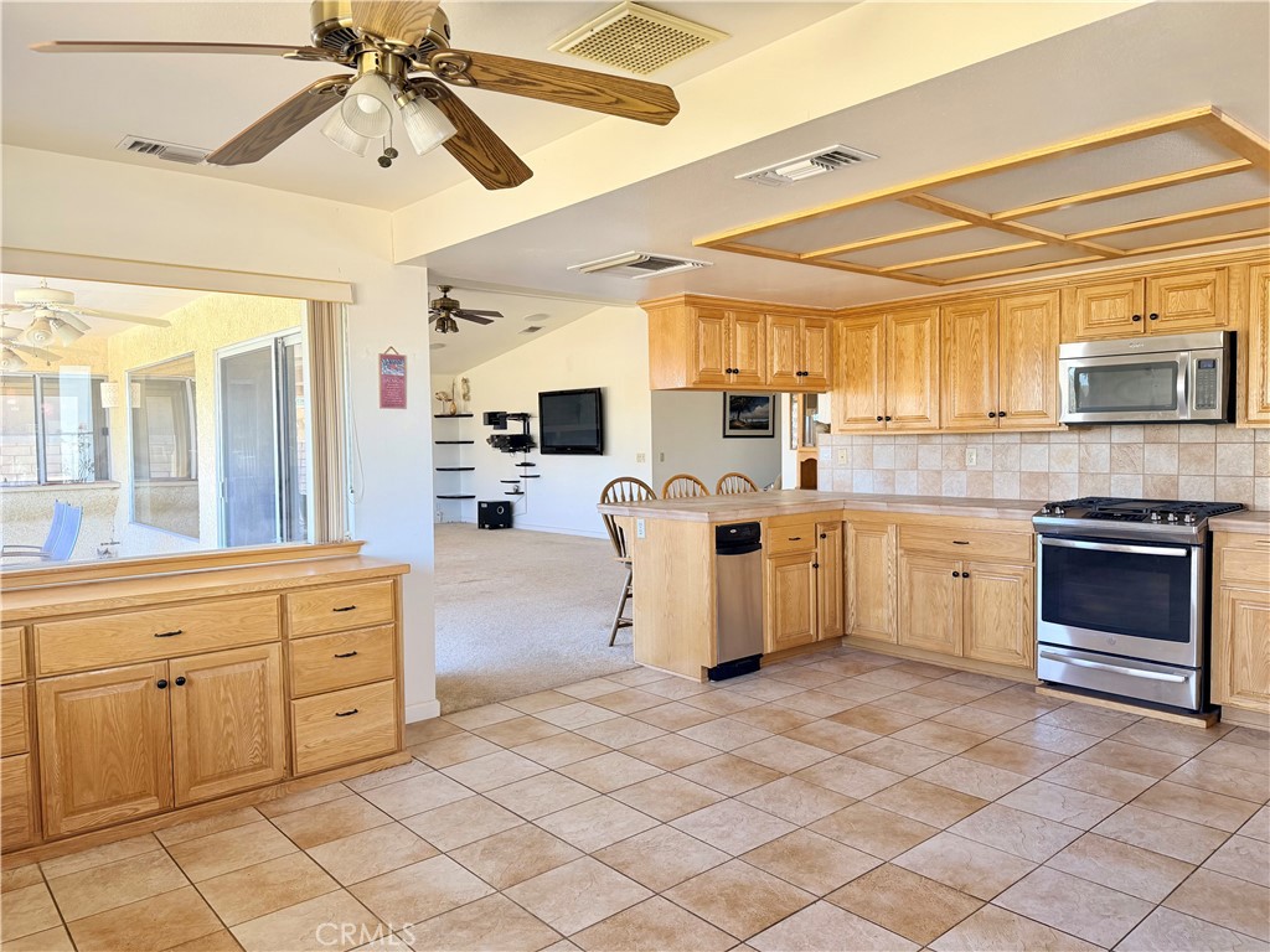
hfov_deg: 71.6
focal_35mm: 24
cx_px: 635
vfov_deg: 56.8
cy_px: 476
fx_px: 881
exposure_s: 1/92
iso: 200
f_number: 1.78
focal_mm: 6.76
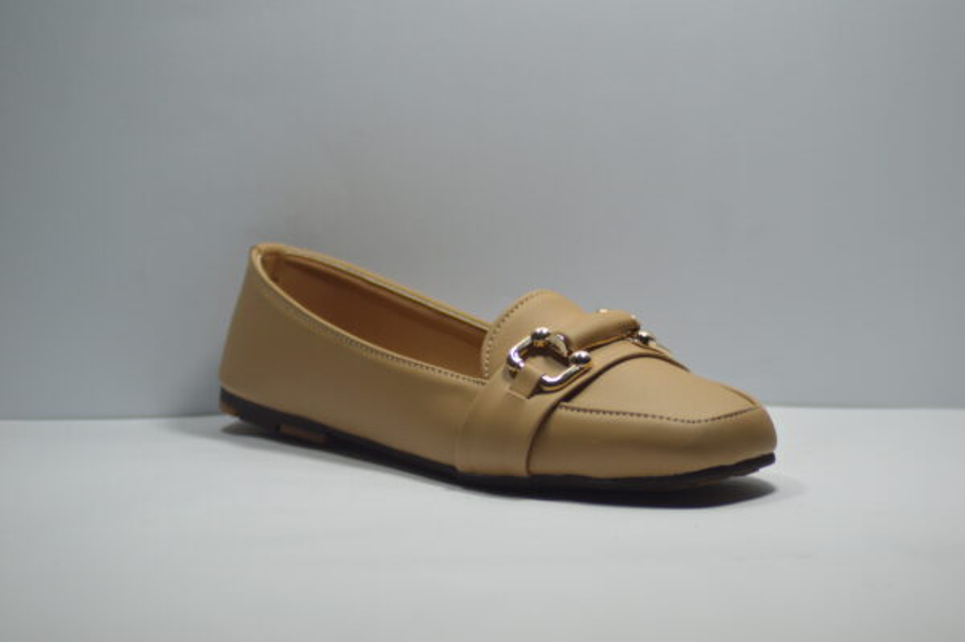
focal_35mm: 202
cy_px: 321
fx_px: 5424
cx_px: 482
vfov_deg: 6.8
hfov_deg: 10.2
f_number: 4.2
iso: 400
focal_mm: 135
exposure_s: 1/160
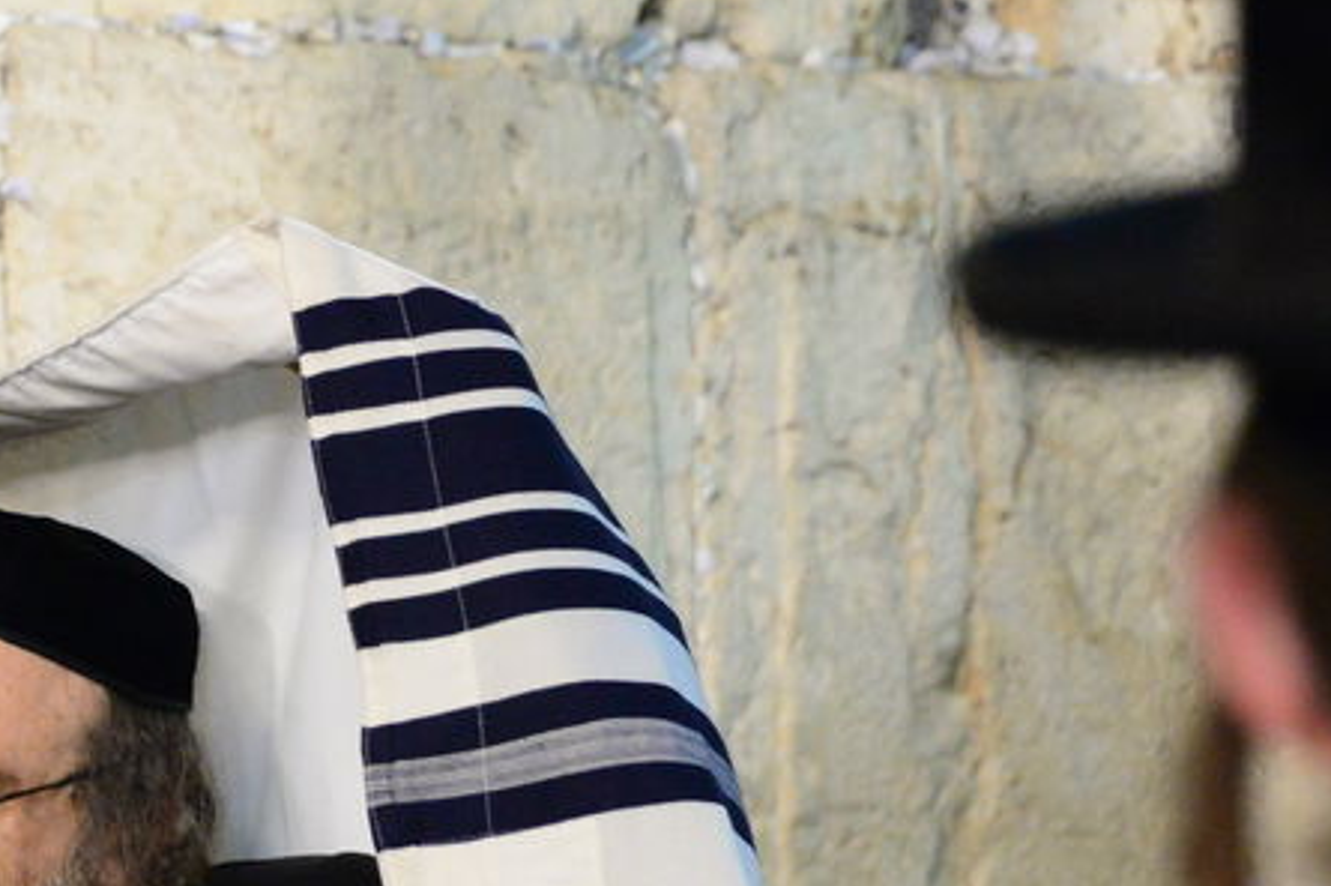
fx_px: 15701
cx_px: -87
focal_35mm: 425
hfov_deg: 4.8
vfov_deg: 3.2
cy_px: 902
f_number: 5.6
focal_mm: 135
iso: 5000
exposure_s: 1/60
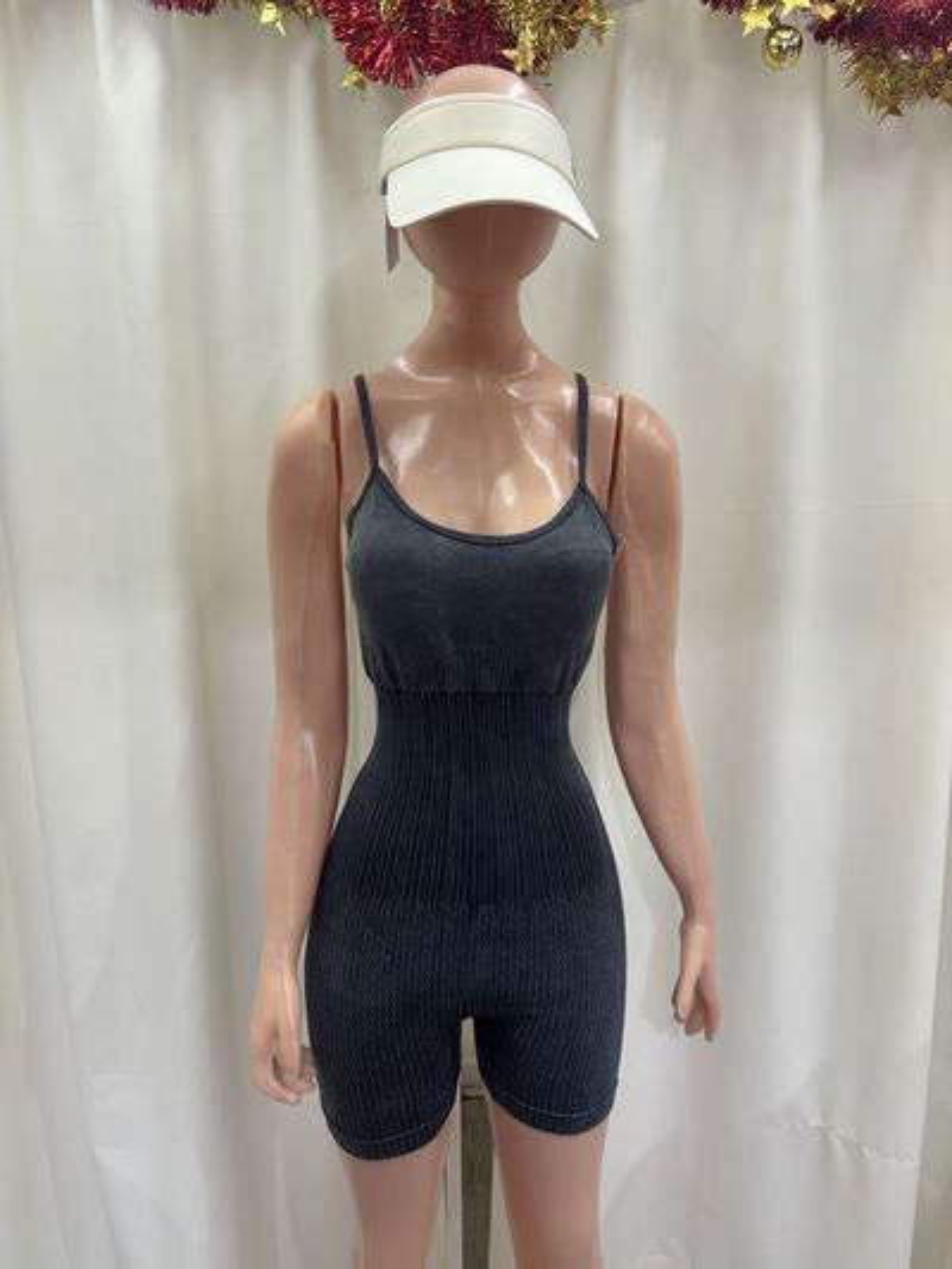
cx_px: 476
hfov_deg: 53.1
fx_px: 953
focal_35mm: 26
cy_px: 634
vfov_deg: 67.3
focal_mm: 5.96
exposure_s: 1/100
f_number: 1.6
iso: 100
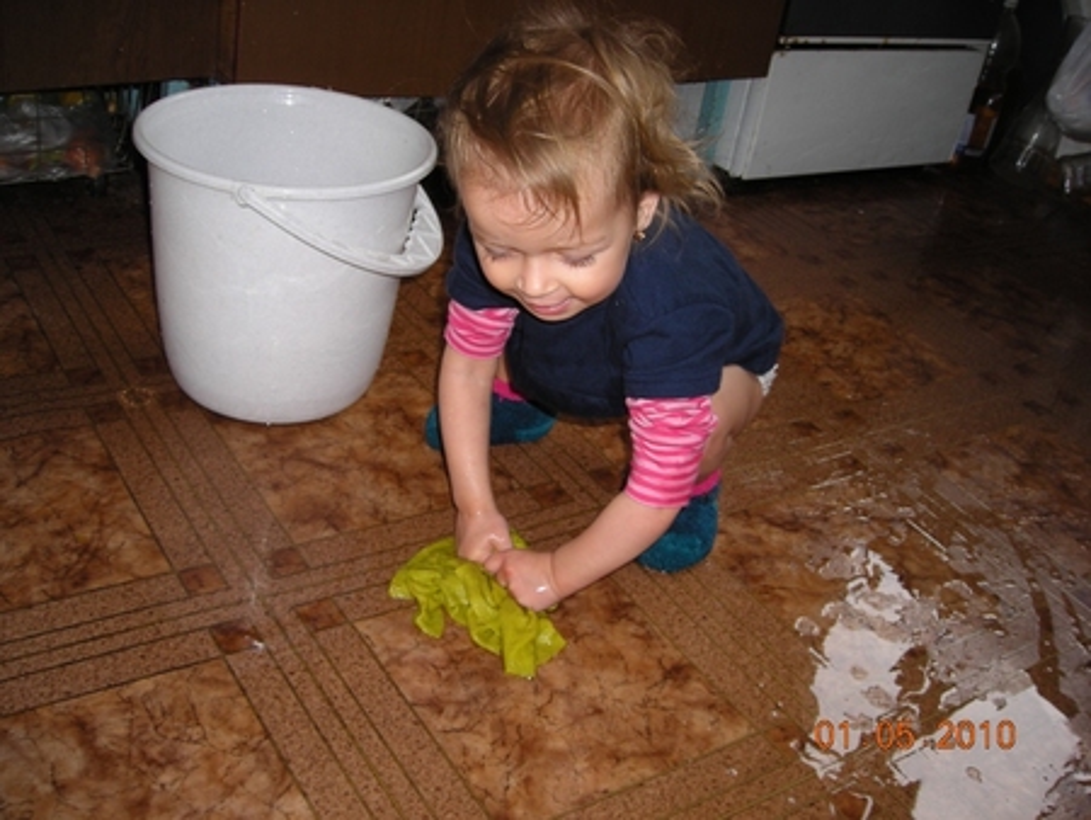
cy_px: 410
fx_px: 1198
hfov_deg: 49.0
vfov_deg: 37.8
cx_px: 546
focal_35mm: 38
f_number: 3.2
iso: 50
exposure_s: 1/60
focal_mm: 6.3
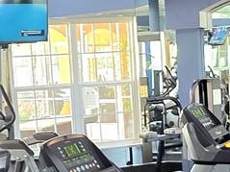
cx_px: 170
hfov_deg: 22.3
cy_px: 99
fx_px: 578
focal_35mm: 87
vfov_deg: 16.9
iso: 200
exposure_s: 1/60.2
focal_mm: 2.2
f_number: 1.9
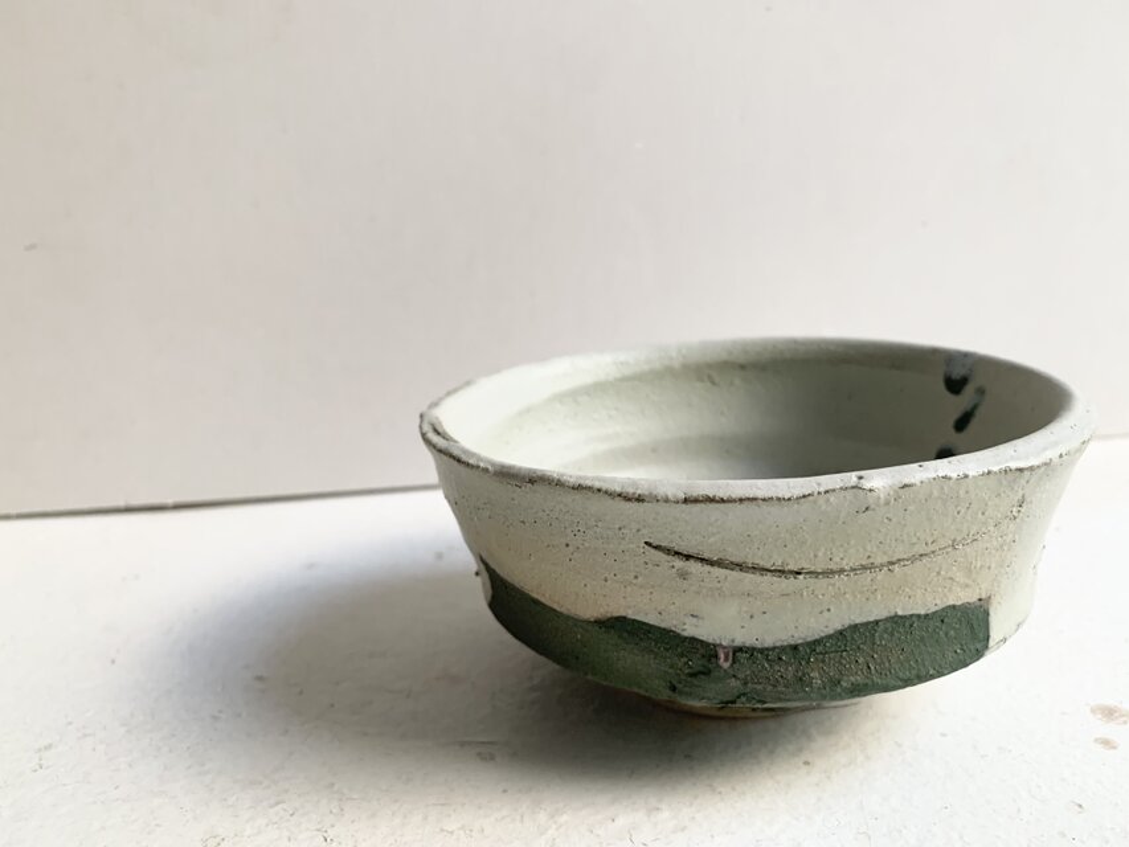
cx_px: 564
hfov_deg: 67.3
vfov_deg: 53.1
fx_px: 848
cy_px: 424
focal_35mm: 26
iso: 100
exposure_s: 1/91
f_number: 1.8
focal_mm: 4.25
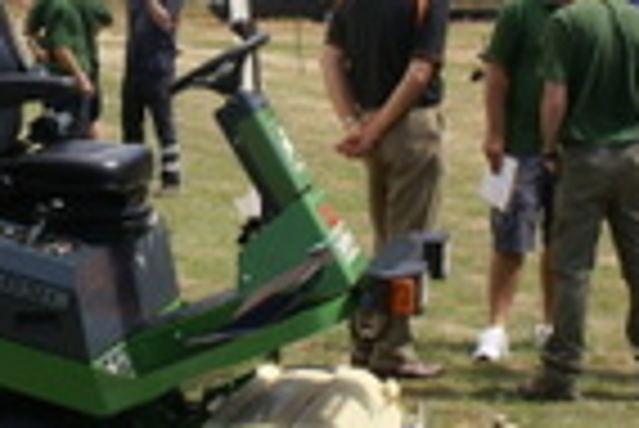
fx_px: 2257
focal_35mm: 127
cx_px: 122
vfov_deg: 10.7
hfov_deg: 16.0
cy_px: -9
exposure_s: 1/80
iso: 100
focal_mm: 30
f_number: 11
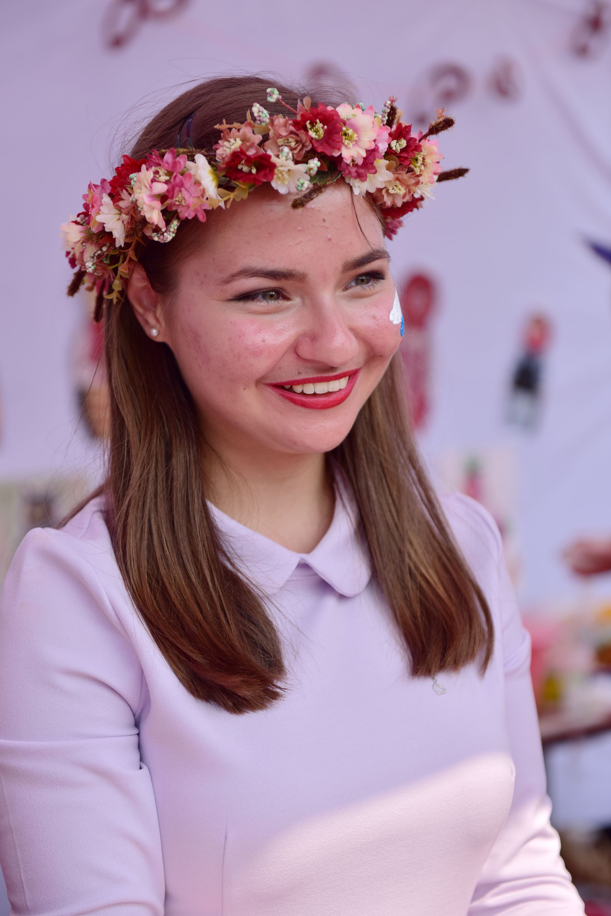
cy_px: 458
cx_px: 306
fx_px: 1781
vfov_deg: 28.8
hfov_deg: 19.5
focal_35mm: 70
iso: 100
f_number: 3.5
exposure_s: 1/1600
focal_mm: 70
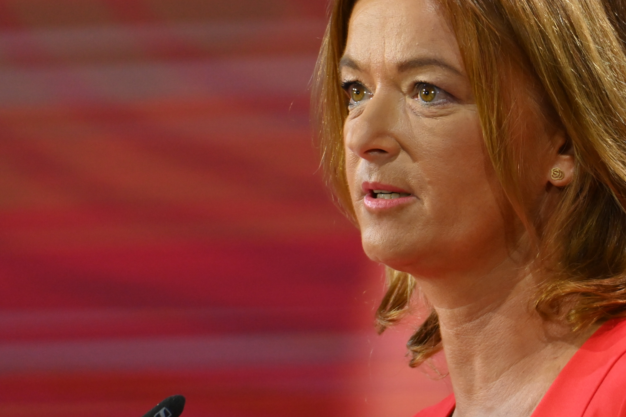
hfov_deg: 2.0
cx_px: 368
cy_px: 142
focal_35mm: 1041
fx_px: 18088
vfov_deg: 1.3
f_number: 7.1
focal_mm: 600
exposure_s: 1/640
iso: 4000
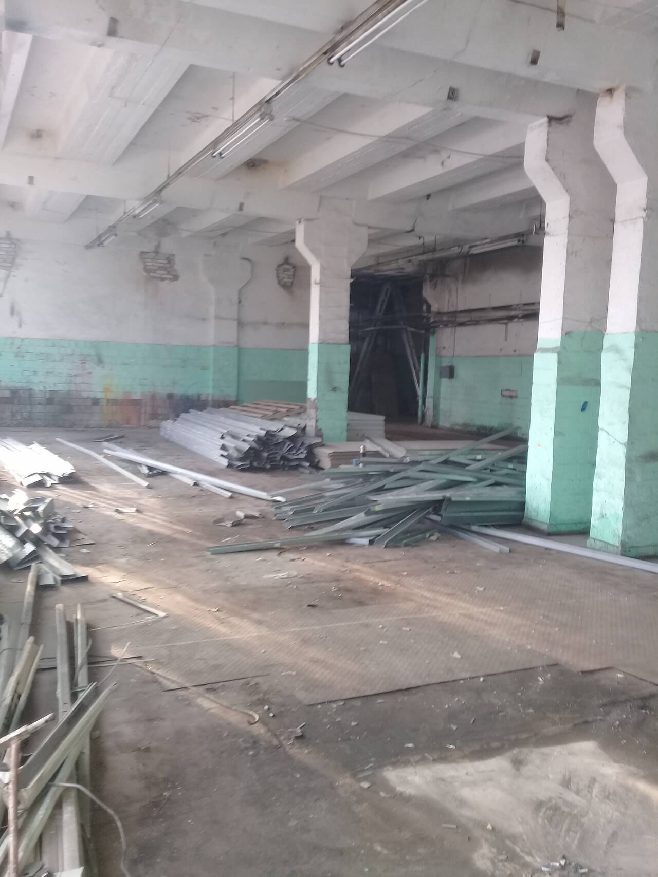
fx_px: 786
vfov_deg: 58.4
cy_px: 438
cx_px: 329
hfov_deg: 45.4
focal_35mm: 31
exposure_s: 1/33
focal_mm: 3.3
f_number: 2.2
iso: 64
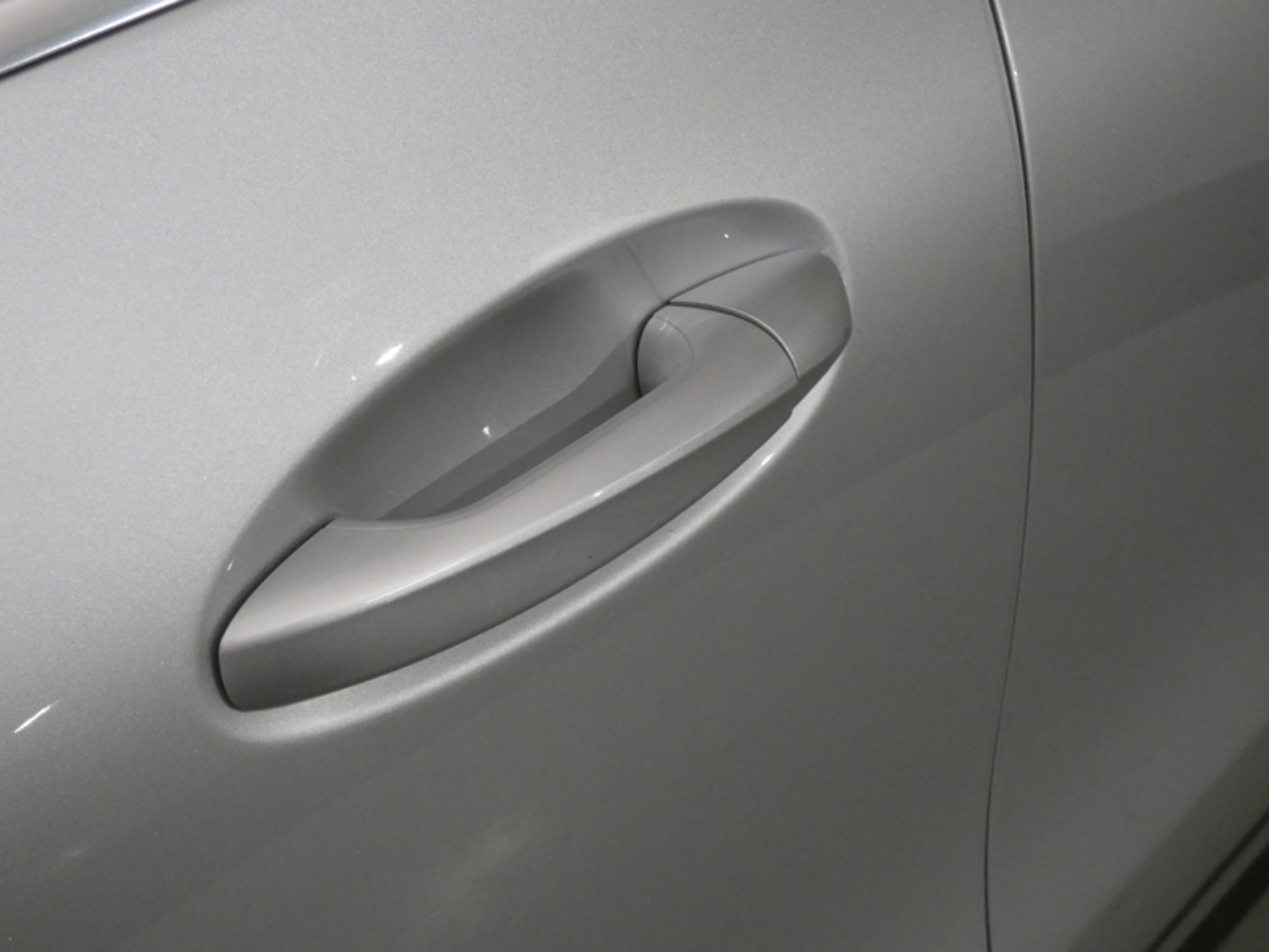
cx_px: 634
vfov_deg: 31.5
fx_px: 1686
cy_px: 476
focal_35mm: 46
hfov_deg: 41.2
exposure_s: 1/125
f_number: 3.8
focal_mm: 8.2
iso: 800
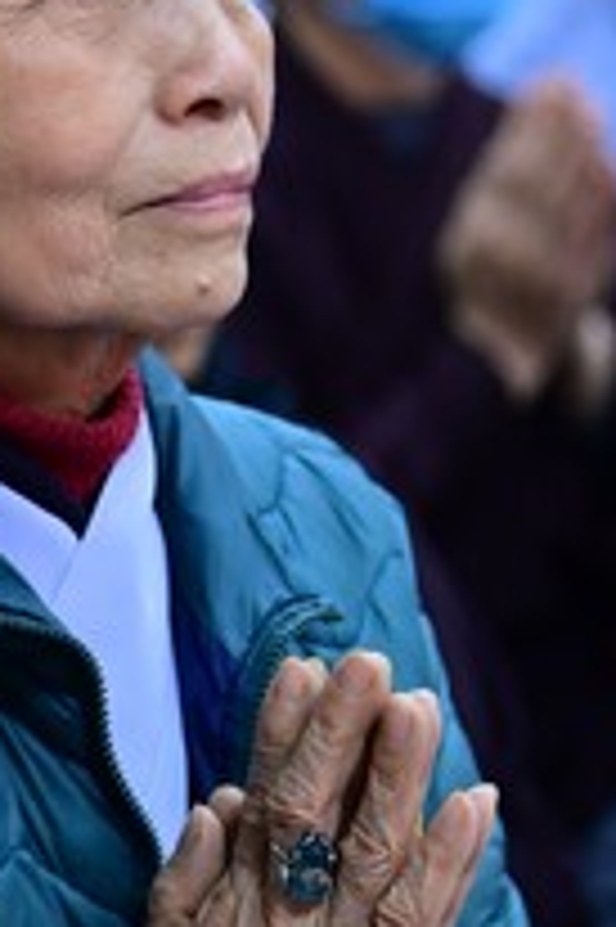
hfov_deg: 5.0
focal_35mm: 271
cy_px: 392
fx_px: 6967
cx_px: -171
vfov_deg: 7.6
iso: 4000
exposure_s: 1/100
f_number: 4
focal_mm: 86
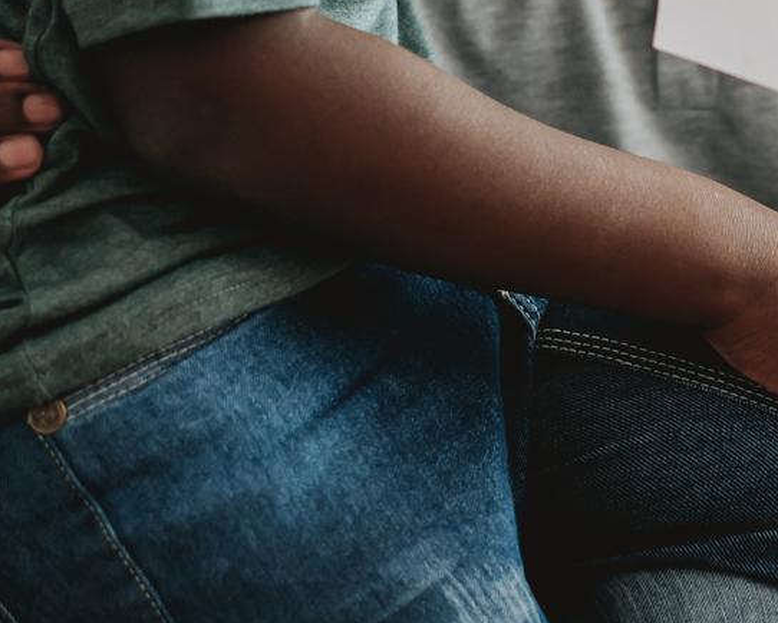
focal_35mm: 202
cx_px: 912
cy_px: -312
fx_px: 4653
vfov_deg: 7.5
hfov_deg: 9.4
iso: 320
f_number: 2.2
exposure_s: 1/320
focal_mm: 55
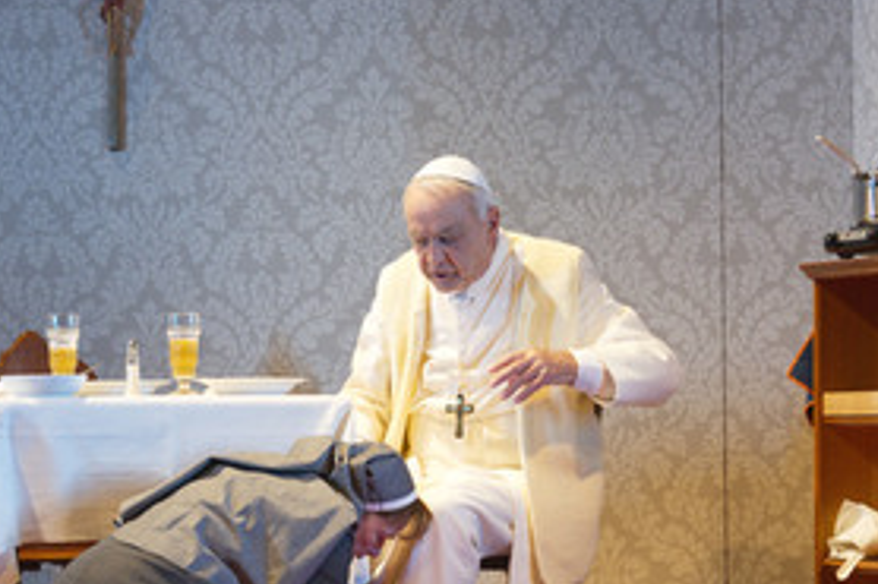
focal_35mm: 162
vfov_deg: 8.5
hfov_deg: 12.7
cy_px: 407
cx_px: 311
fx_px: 3949
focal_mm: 100
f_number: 5
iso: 1600
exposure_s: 1/200
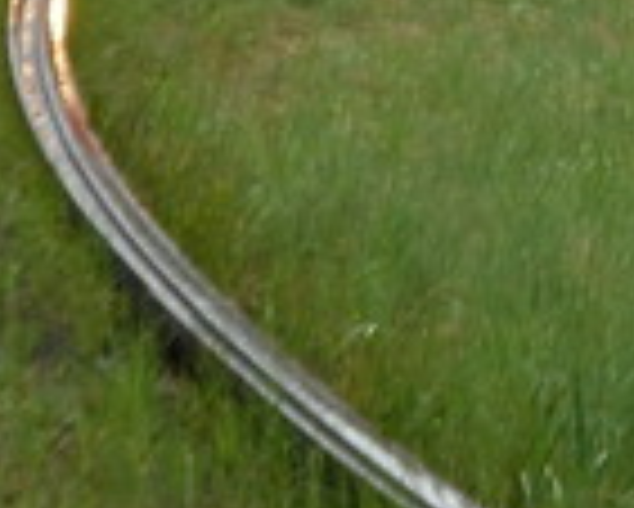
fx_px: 5558
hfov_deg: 6.4
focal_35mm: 296
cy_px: -584
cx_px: 949
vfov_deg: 5.1
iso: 80
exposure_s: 1/45
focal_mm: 9.8
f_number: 4.1
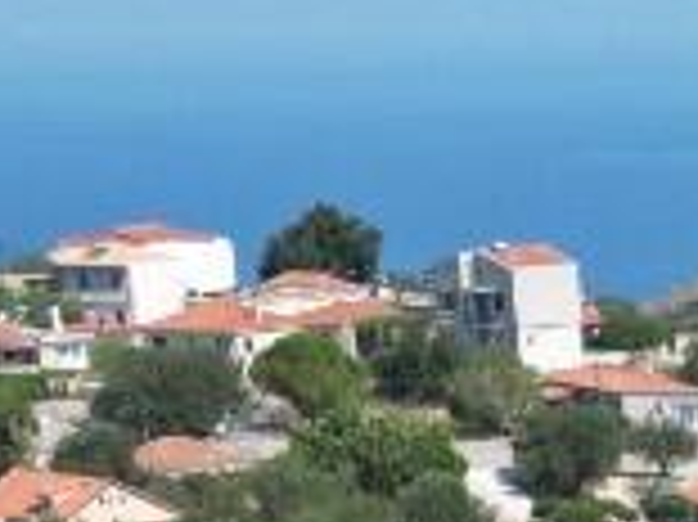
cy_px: 1526
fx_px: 3204
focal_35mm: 159
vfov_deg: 8.1
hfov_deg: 11.7
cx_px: 1175
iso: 110
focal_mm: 6.72
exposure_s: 1/2500
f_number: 1.7
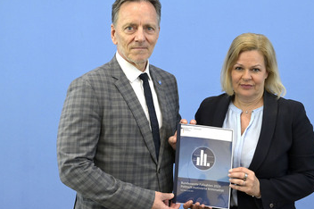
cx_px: 178
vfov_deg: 23.0
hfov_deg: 33.9
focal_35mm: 59
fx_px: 514
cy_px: 103
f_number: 8
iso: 4000
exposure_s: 1/500
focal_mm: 46
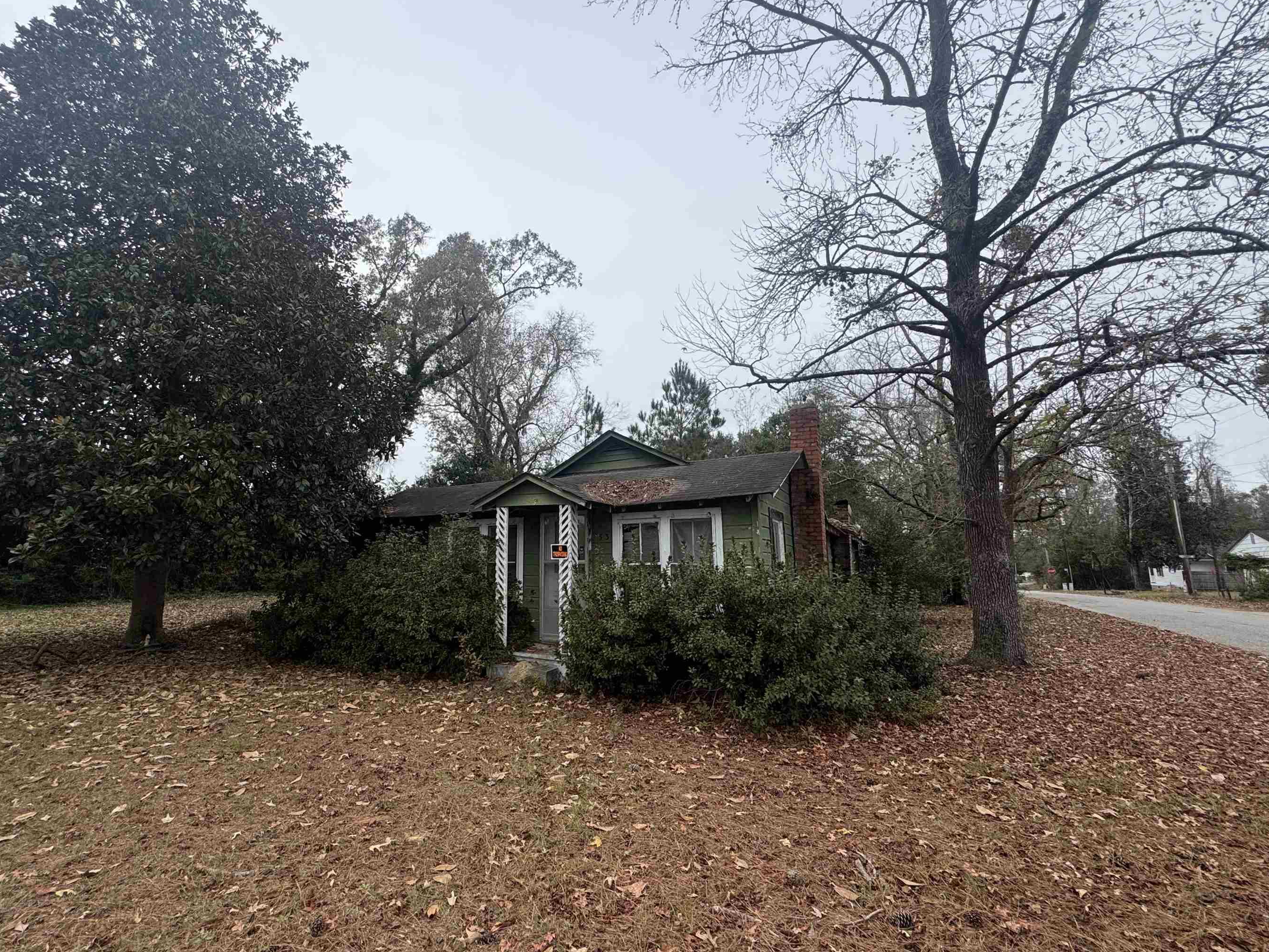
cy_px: 469
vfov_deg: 78.1
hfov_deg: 94.1
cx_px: 564
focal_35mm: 16
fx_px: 587
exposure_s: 1/582
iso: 50
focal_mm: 2.22
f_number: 2.2
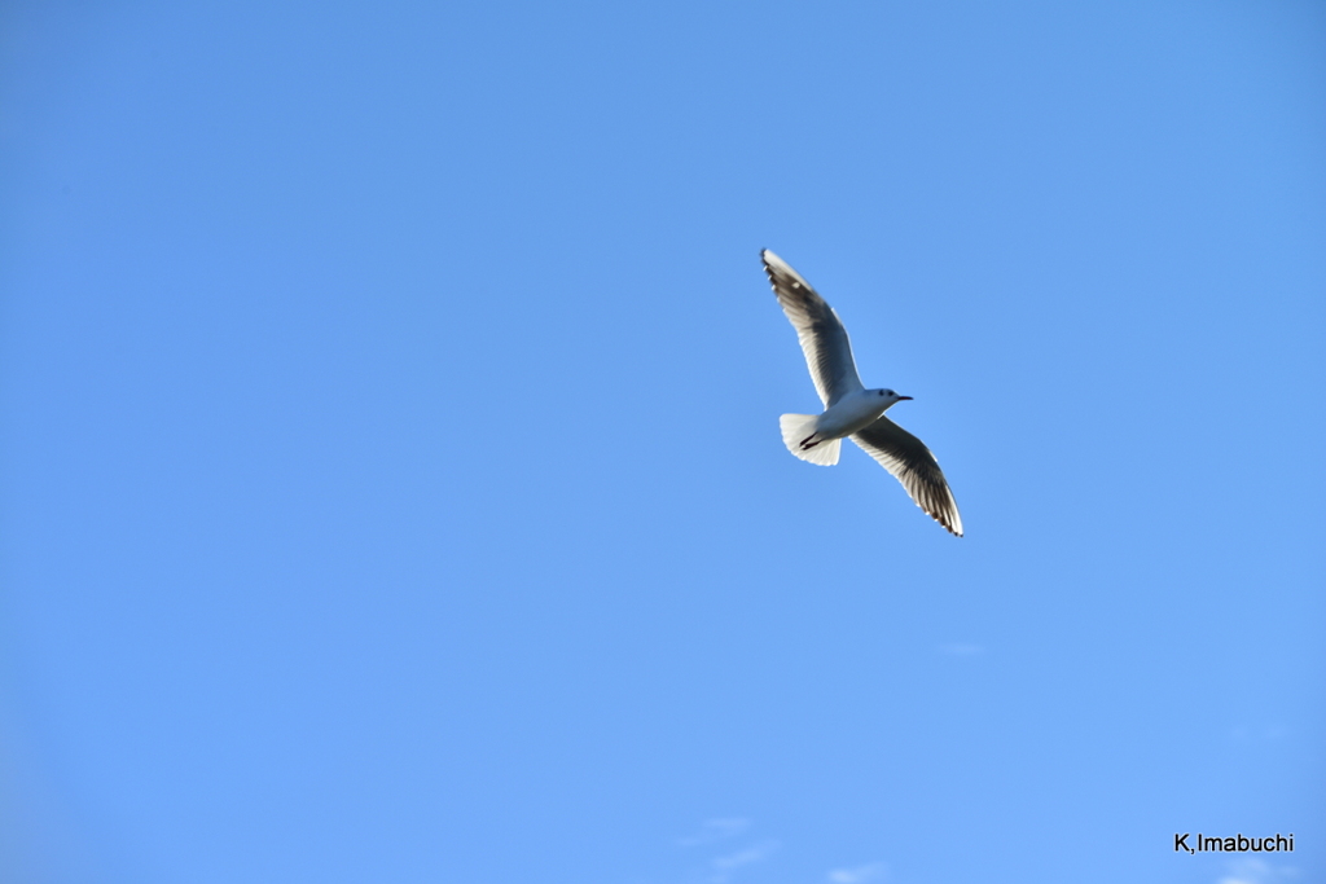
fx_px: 7367
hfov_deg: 10.3
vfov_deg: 6.9
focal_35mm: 200
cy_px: 442
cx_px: 663
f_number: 9
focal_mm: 200
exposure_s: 1/250
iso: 100
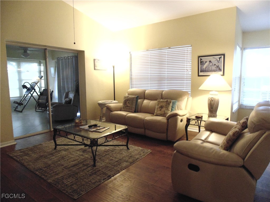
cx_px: 135
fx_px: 172
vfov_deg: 61.1
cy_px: 101
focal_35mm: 22
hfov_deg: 76.4
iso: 400
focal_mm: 4
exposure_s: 1/20
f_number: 3.1
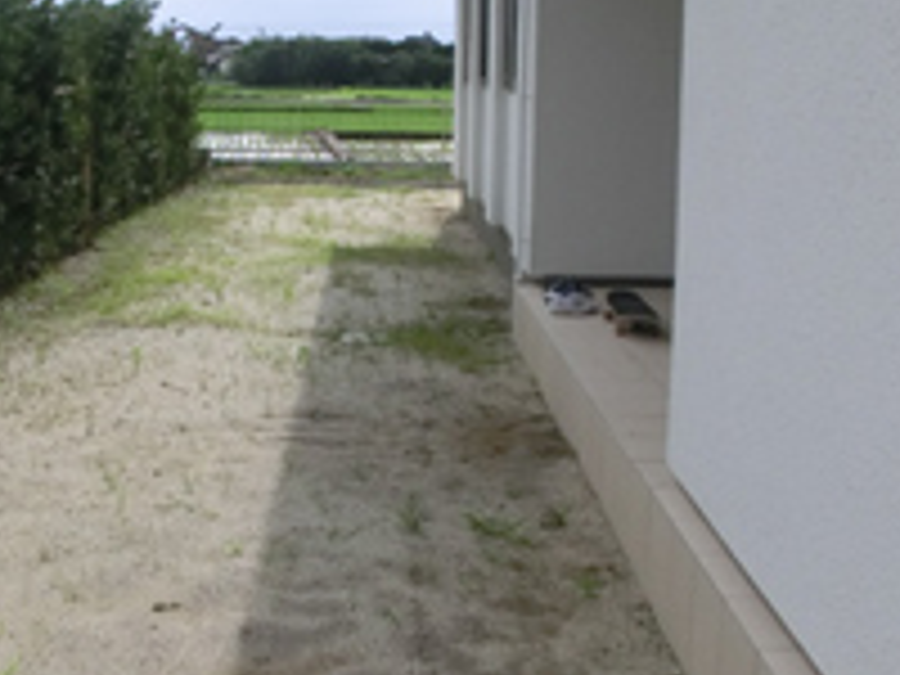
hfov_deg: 34.9
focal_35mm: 54
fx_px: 1404
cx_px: 248
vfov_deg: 26.8
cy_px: 207
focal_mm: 4.24
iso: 80
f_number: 7.9
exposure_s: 1/250
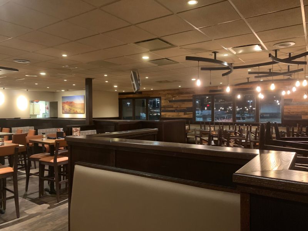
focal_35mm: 26
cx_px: 154
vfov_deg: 53.1
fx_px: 231
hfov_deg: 67.3
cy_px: 116
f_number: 1.8
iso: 800
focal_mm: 4.25
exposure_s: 1/30
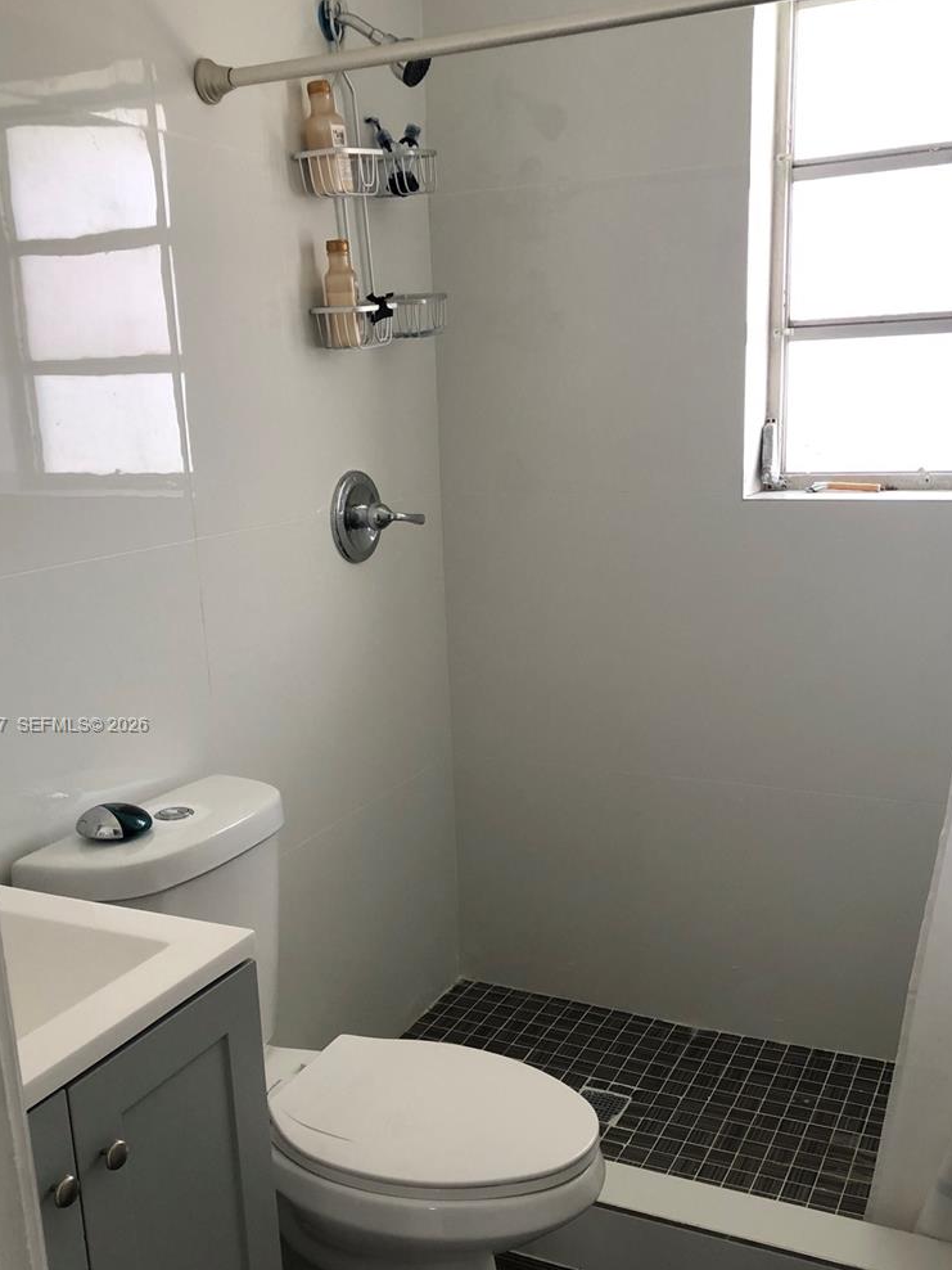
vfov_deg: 53.8
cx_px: 488
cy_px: 726
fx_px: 1247
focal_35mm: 34
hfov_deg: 41.8
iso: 40
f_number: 1.8
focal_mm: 3.99
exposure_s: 1/30
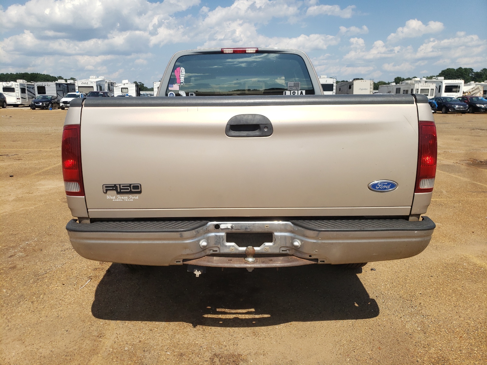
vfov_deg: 53.1
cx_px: 244
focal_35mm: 26
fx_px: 366
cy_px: 182
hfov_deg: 67.3
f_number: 1.5
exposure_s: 1/3333
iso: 50
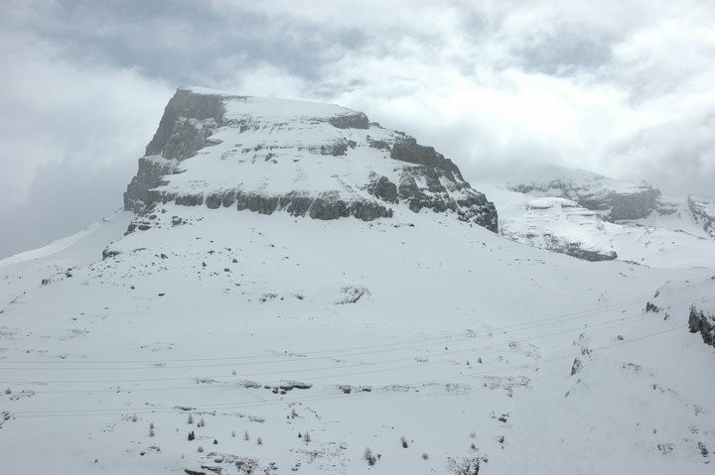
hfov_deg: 48.0
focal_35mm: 40
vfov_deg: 33.0
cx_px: 358
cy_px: 238
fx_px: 804
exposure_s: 1/640
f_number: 13
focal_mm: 27
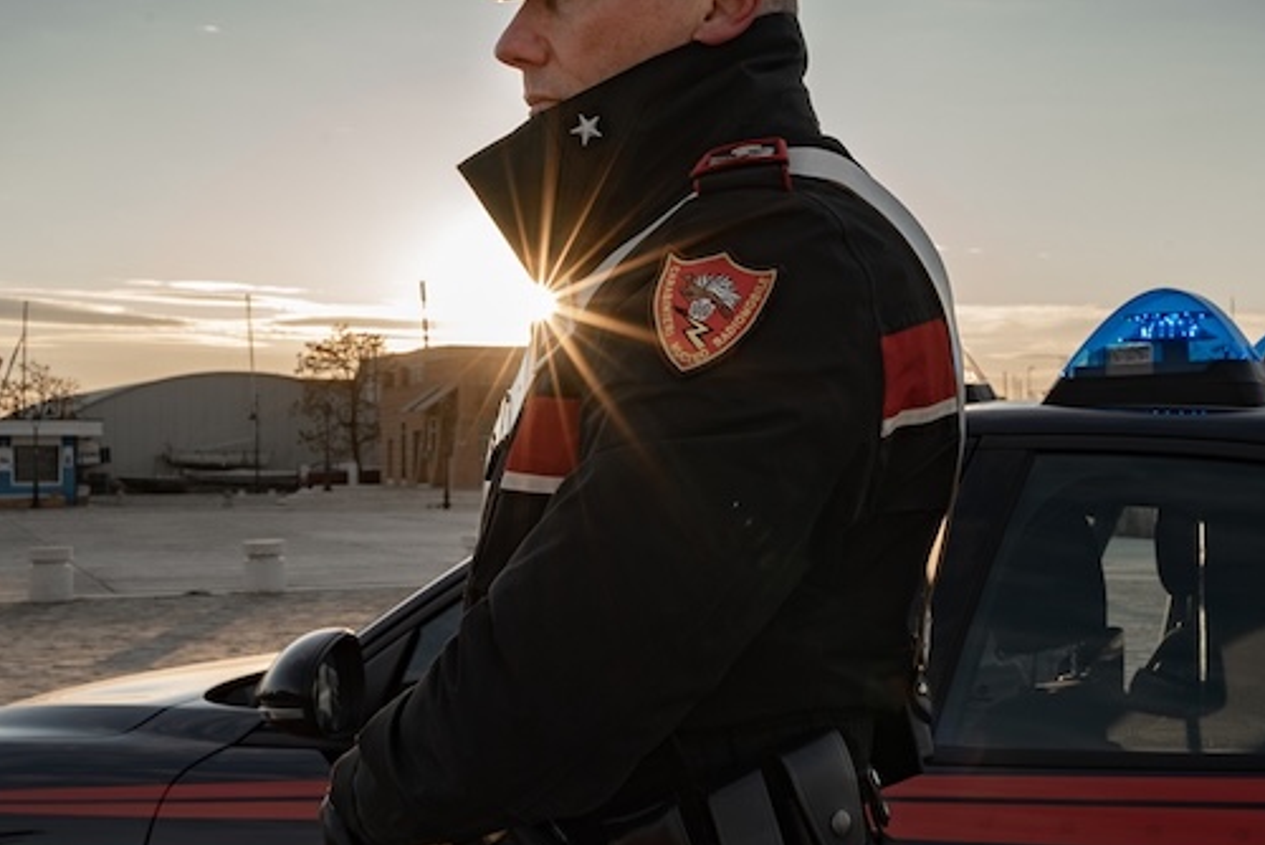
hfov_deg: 35.6
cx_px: 681
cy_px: 471
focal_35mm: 56
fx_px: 1969
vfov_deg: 24.2
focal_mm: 35
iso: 100
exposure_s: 1/25
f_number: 14
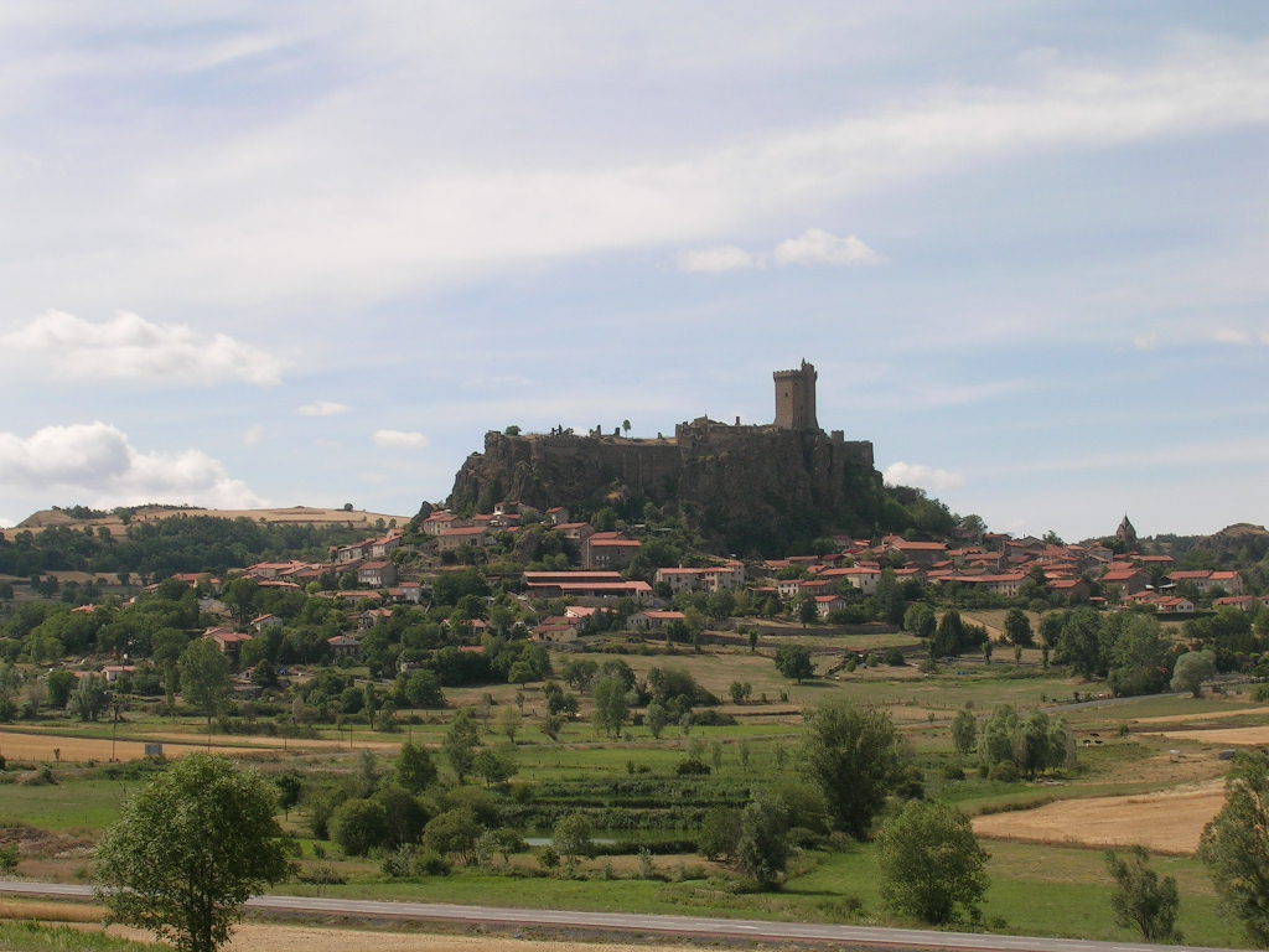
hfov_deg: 20.9
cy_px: 476
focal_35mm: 94
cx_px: 634
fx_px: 3446
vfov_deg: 15.7
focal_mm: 14.2
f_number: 7.5
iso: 50
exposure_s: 1/264
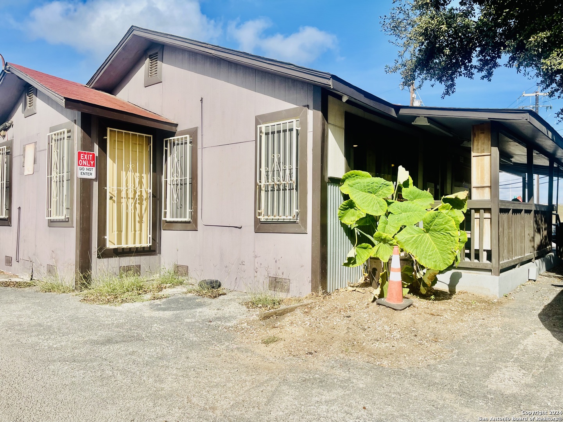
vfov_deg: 54.9
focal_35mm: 25
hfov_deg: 69.4
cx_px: 282
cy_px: 211
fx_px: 407
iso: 32
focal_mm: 5.1
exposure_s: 1/3559
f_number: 1.6
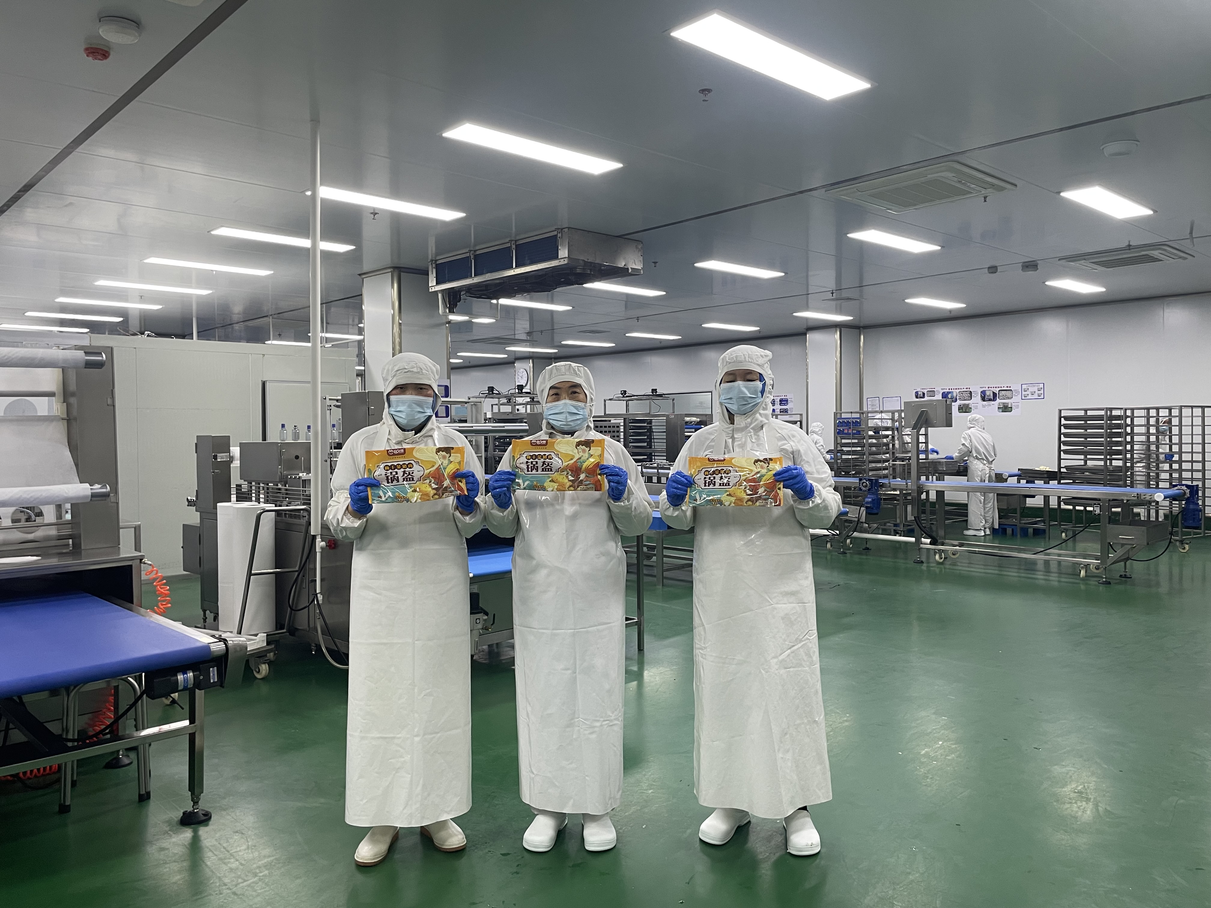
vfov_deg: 53.1
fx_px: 910
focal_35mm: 26
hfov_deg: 67.3
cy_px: 454
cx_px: 606
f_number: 1.6
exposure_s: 1/50
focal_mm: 4.2
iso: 80
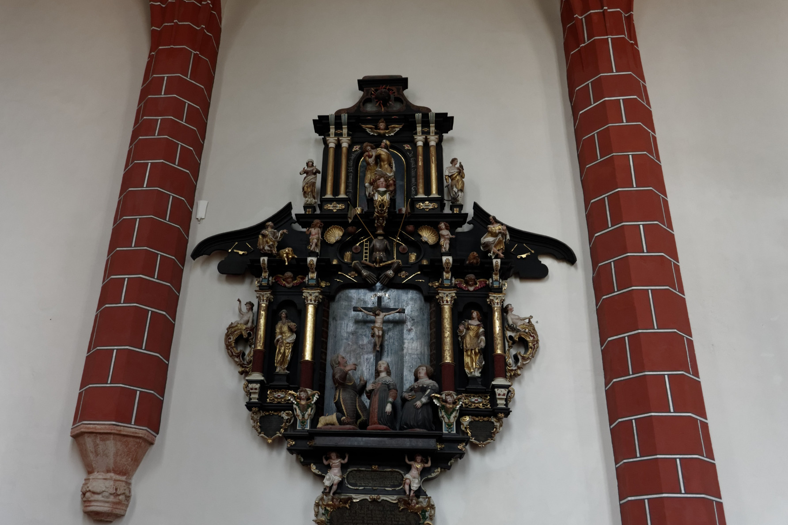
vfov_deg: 42.3
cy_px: 284
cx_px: 353
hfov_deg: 60.2
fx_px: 678
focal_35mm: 31
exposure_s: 1/40
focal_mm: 18
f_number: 3.5
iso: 800
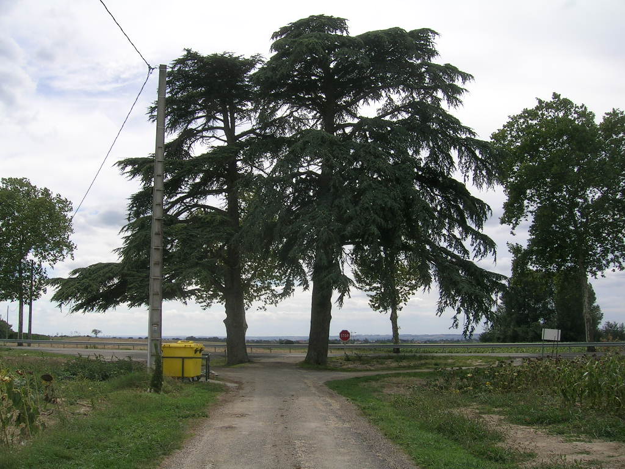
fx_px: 632
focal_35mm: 35
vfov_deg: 40.7
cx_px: 312
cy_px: 234
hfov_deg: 52.6
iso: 50
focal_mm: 5.4
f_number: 4.8
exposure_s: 1/567
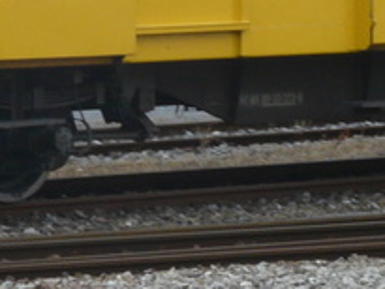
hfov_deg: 3.6
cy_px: 19
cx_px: 276
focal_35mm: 556
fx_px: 6187
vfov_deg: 2.7
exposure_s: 1/250
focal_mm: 18.8
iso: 100
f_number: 4
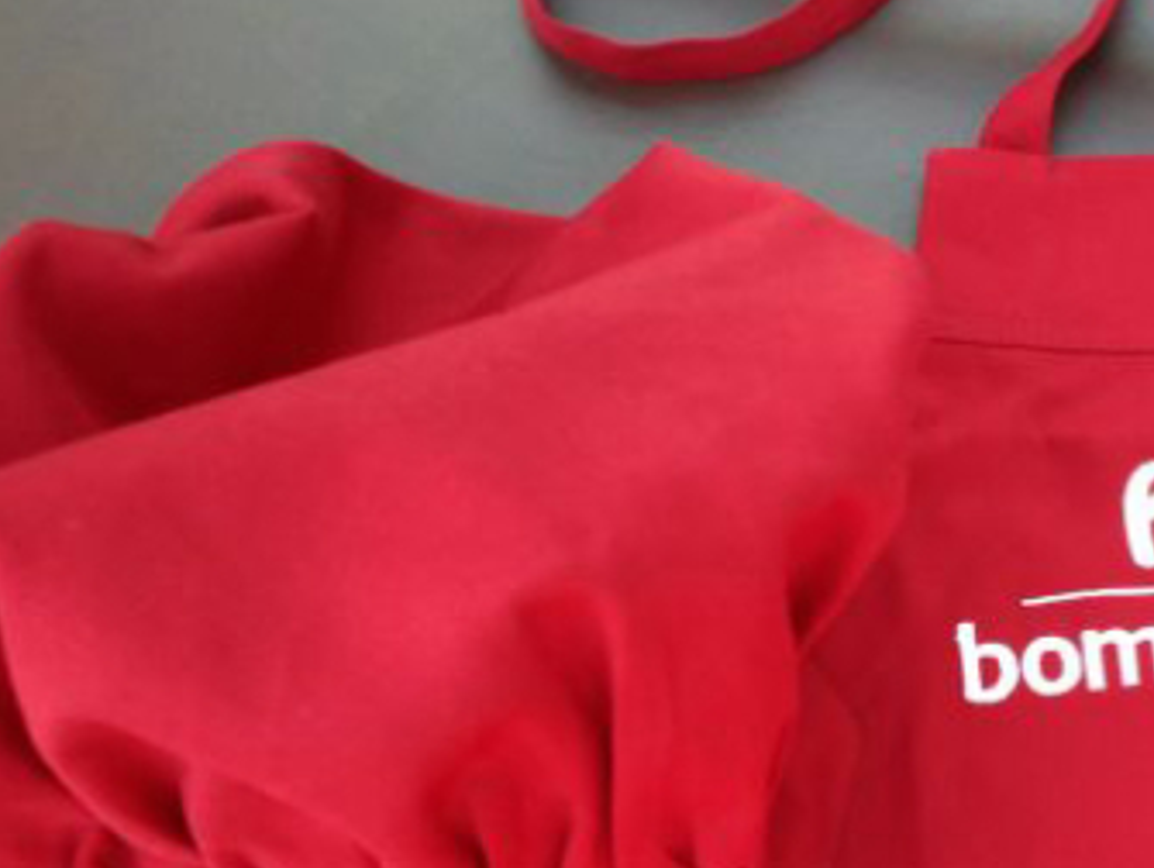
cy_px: 493
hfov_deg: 26.9
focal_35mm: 69
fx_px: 2303
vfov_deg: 21.3
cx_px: 1104
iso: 50
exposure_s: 1/20
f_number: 2.4
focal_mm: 4.28
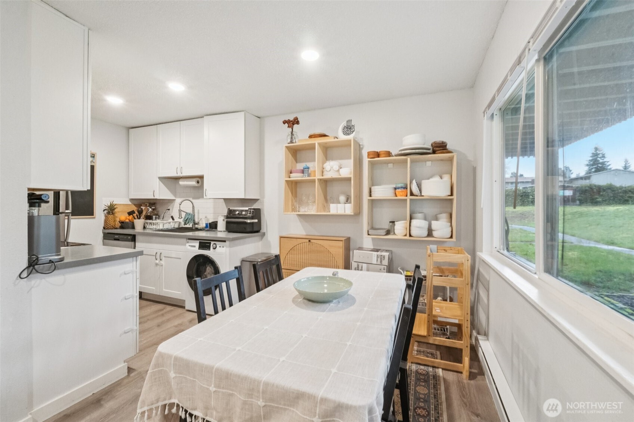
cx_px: 317
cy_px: 211
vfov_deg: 77.3
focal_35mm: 15
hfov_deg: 100.4
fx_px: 264
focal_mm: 10
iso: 2500
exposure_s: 1/30
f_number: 9
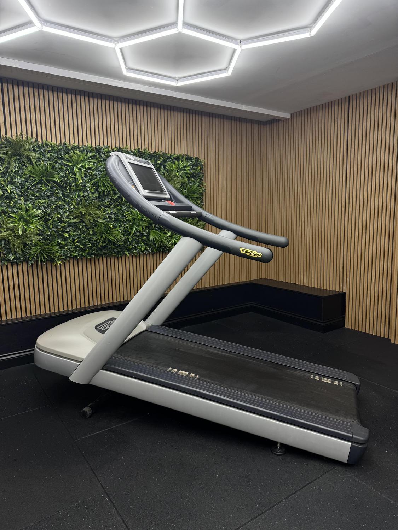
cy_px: 265
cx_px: 199
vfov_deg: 71.6
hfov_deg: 56.8
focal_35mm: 24
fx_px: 368
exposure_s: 1/100
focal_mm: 6.76
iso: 80
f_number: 1.78
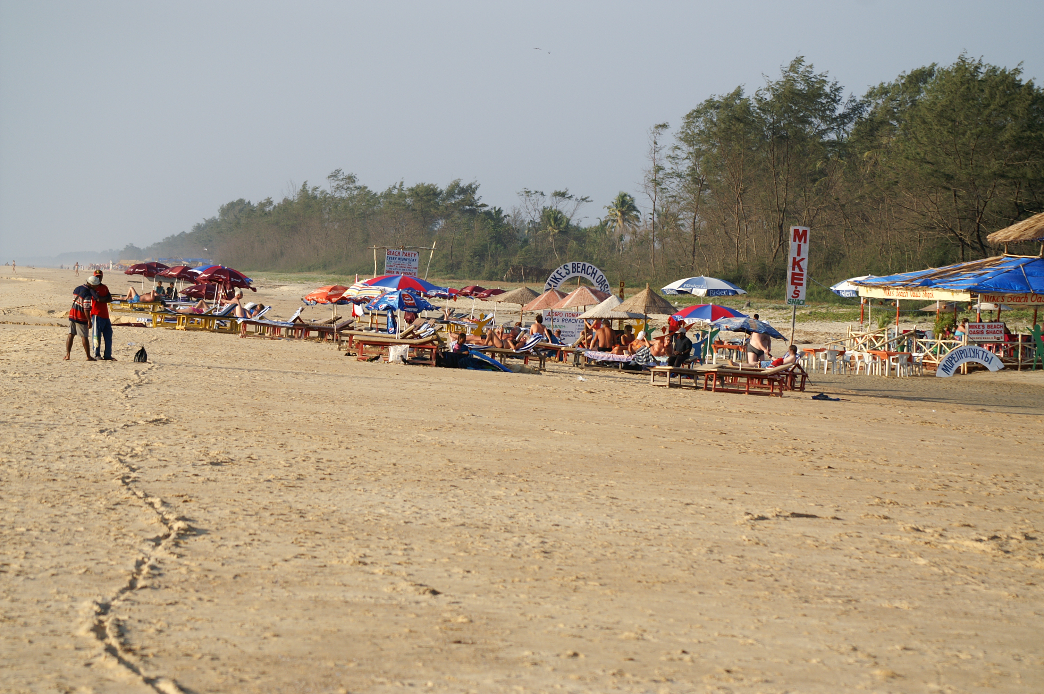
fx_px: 4346
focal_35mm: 150
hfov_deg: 13.7
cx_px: 522
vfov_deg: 9.1
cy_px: 347
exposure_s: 1/800
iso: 200
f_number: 6.3
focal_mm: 100
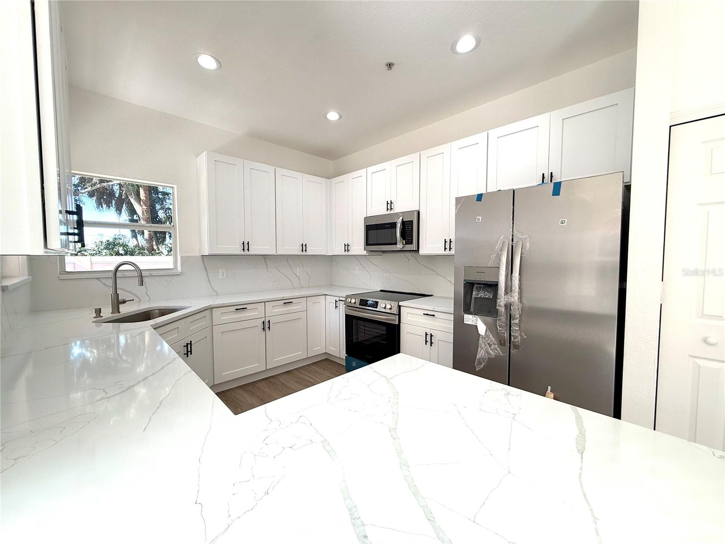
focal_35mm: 14
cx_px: 362
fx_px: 293
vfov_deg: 85.7
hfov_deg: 102.1
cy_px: 272
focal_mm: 2.22
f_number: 2.2
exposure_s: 1/120
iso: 64
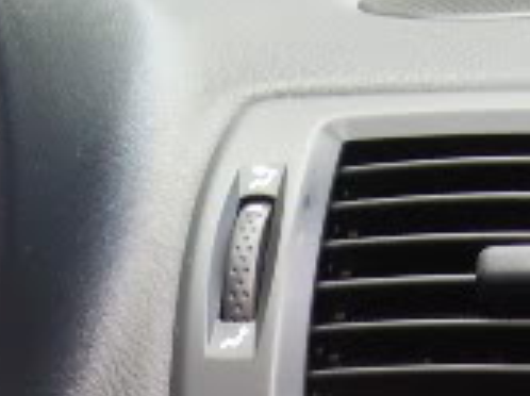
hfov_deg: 14.6
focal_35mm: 135
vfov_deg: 10.4
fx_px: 2064
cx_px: 255
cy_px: 680
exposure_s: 1/30
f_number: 2.8
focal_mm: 5.8
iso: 104
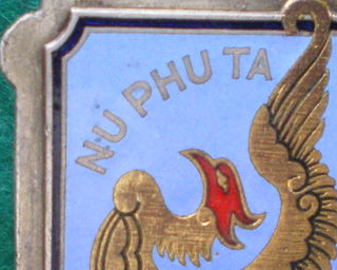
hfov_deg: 16.6
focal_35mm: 116
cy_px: 268
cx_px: 200
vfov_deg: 13.1
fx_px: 1157
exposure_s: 1/50
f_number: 3.1
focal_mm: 6.3
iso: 400
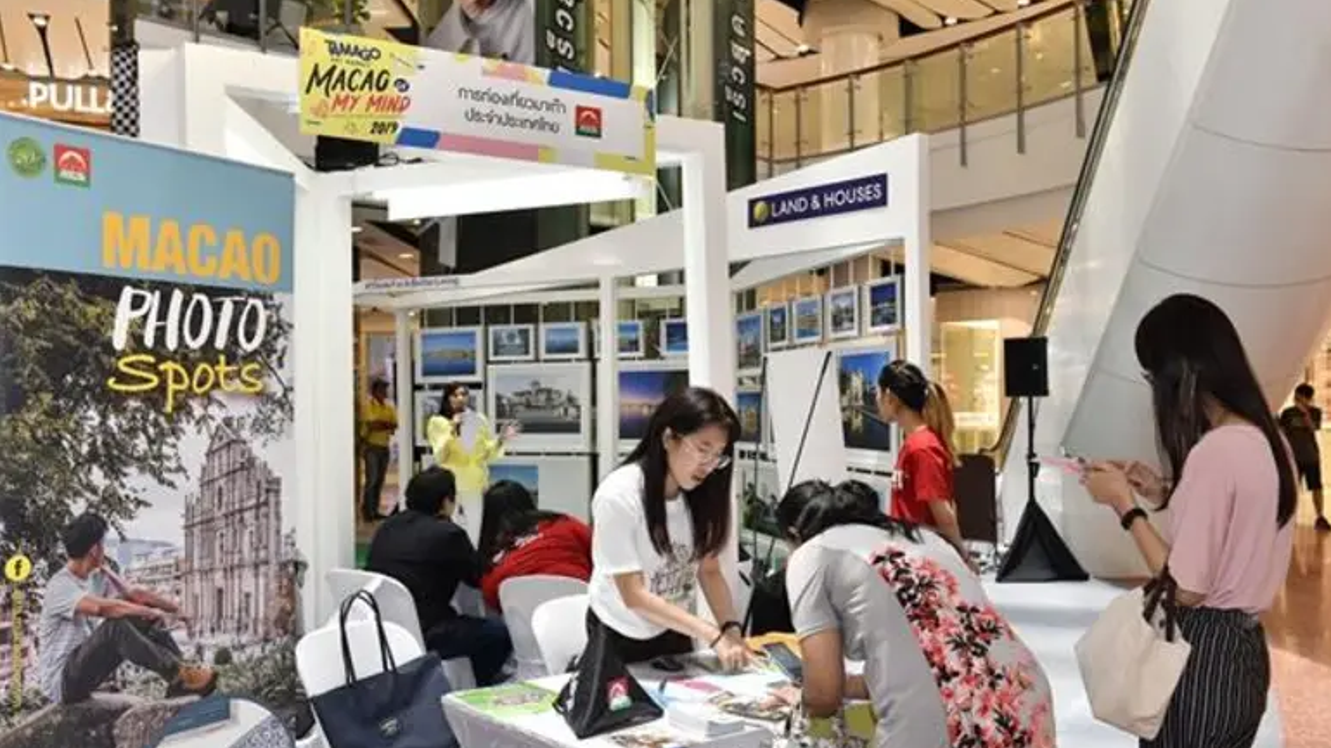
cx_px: 673
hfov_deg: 58.0
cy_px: 404
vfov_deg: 34.6
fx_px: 1200
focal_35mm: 34
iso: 1250
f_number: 5.6
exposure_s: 1/125
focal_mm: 32
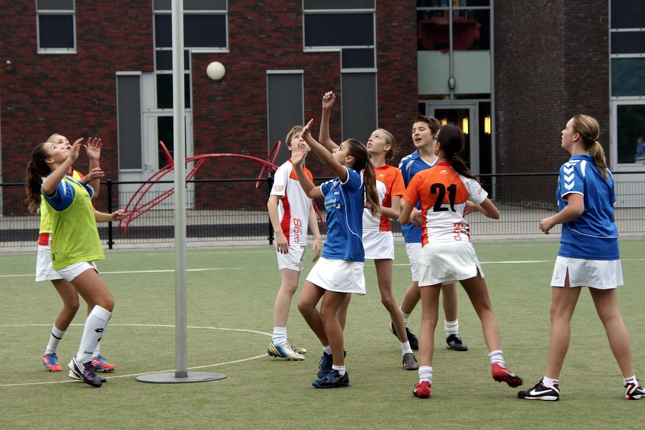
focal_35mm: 90
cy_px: 215
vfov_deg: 15.2
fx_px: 1612
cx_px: 322
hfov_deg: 22.6
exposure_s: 1/250
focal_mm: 60
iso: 640
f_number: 7.1
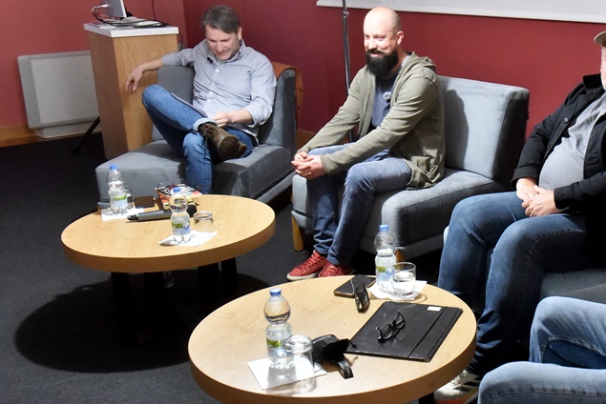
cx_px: 473
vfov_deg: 27.0
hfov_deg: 38.3
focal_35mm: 50
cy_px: 208
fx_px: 842
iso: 8000
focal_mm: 31
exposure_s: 1/50
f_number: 6.3
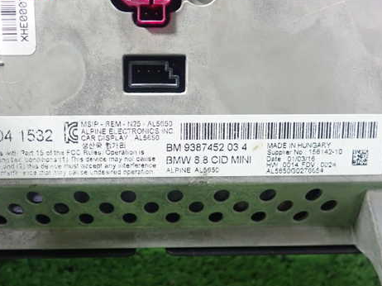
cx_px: 145
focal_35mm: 39
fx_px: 430
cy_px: 167
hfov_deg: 47.5
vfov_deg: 36.7
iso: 800
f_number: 2.3
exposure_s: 1/100
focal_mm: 5.5
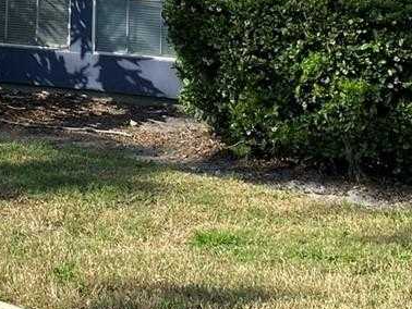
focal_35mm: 110
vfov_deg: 12.4
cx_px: -41
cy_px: -243
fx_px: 1310
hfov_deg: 17.3
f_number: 1.8
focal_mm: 4.25
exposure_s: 1/1727
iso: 32
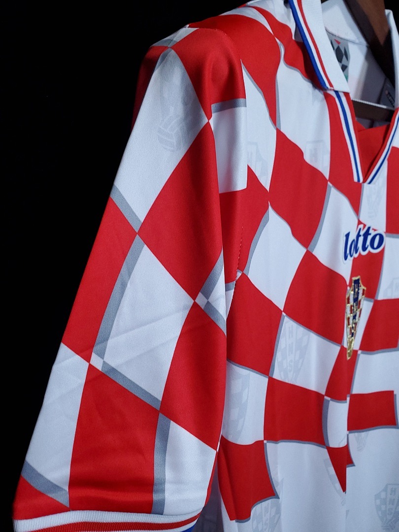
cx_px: 200
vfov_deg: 67.3
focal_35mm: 26
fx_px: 400
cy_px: 266
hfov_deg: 53.1
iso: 160
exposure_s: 1/15
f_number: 2.4
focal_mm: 4.3
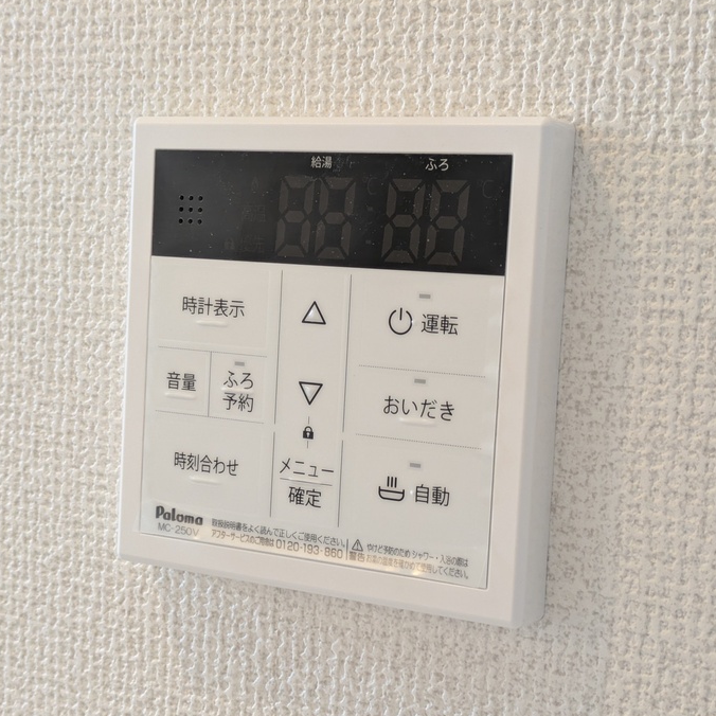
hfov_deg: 26.9
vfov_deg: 26.9
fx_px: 1498
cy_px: 376
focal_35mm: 64
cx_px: 345
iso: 91
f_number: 1.89
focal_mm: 5.43
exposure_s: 1/30
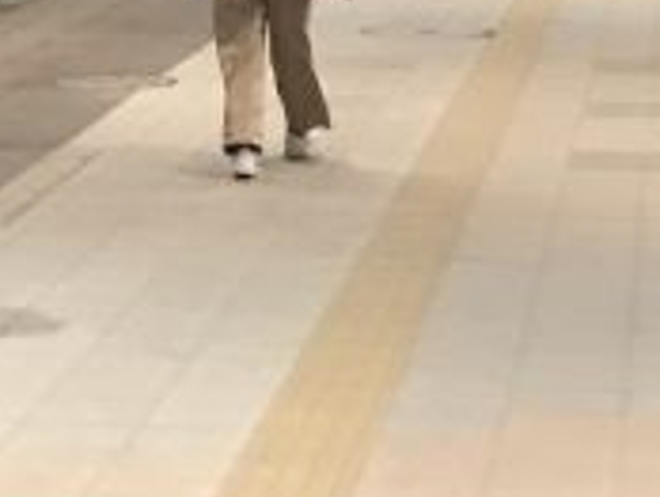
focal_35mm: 171
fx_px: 3265
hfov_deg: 11.5
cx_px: 74
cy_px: -302
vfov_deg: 8.5
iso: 100
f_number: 1.8
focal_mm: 3.99
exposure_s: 1/15
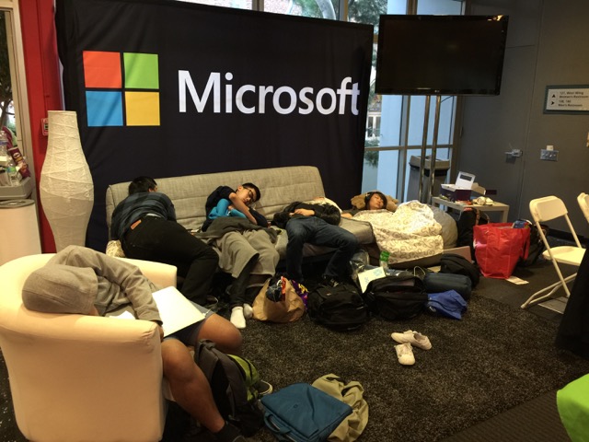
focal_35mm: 29
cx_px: 294
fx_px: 493
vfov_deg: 48.2
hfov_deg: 61.7
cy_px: 221
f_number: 2.2
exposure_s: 1/4
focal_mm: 4.15
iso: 64
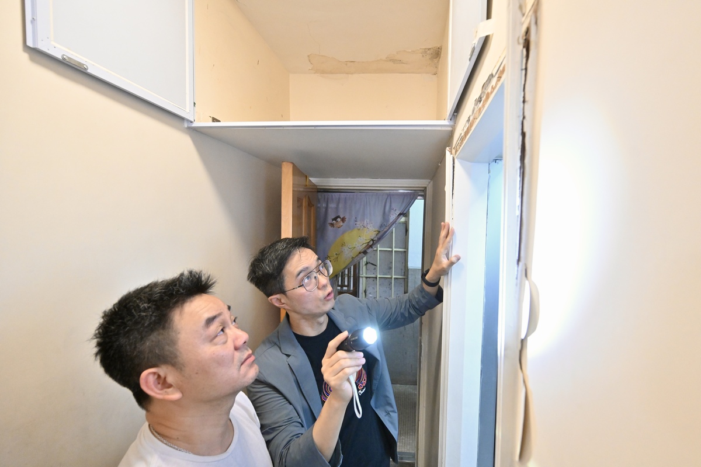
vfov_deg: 81.2
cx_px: 350
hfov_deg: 104.3
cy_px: 234
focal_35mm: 14
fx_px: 273
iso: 3200
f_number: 5
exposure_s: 1/100
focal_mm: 14
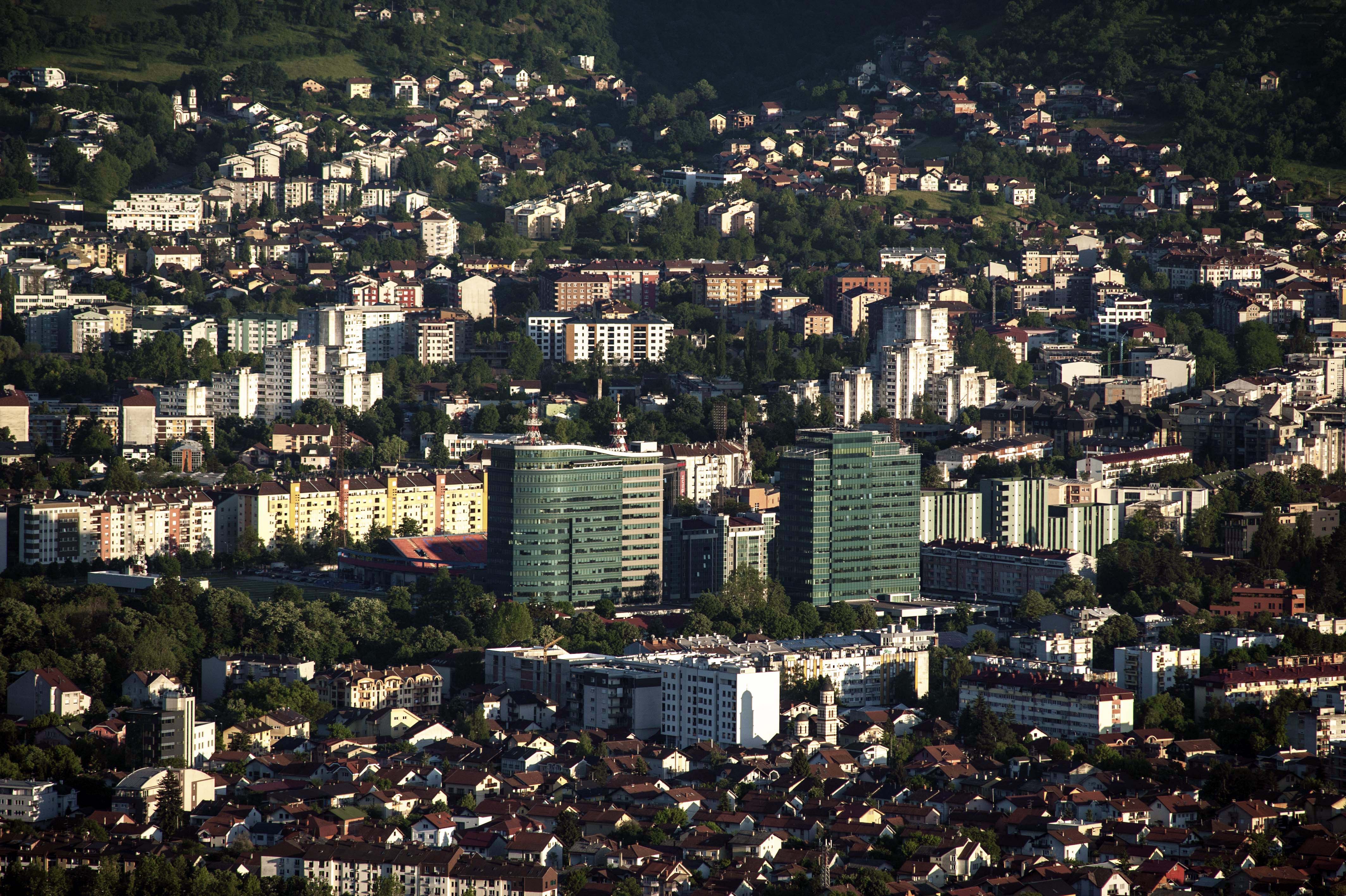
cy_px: 448
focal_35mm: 300
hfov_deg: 6.9
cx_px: 673
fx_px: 11209
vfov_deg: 4.6
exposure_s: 1/2000
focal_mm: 300
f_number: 5.6
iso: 800
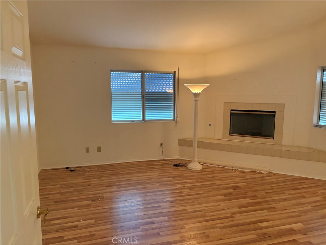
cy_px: 122
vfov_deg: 53.1
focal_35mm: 26
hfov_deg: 67.3
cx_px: 163
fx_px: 245
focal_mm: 5.96
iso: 500
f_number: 1.6
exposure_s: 1/40
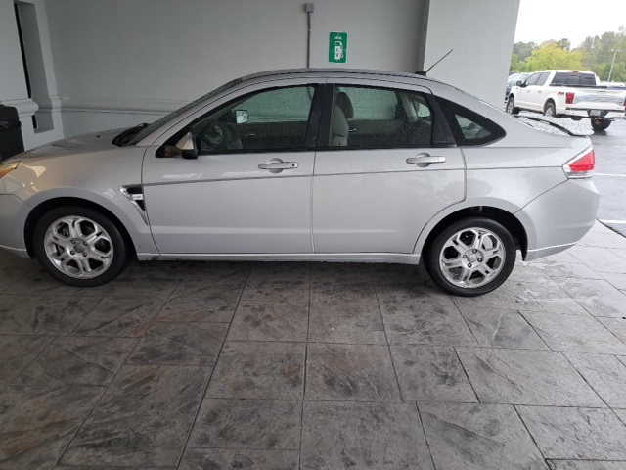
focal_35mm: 24
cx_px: 313
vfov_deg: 56.8
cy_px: 235
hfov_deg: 71.6
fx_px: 434
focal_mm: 5.23
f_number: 1.8
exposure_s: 1/60
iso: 50
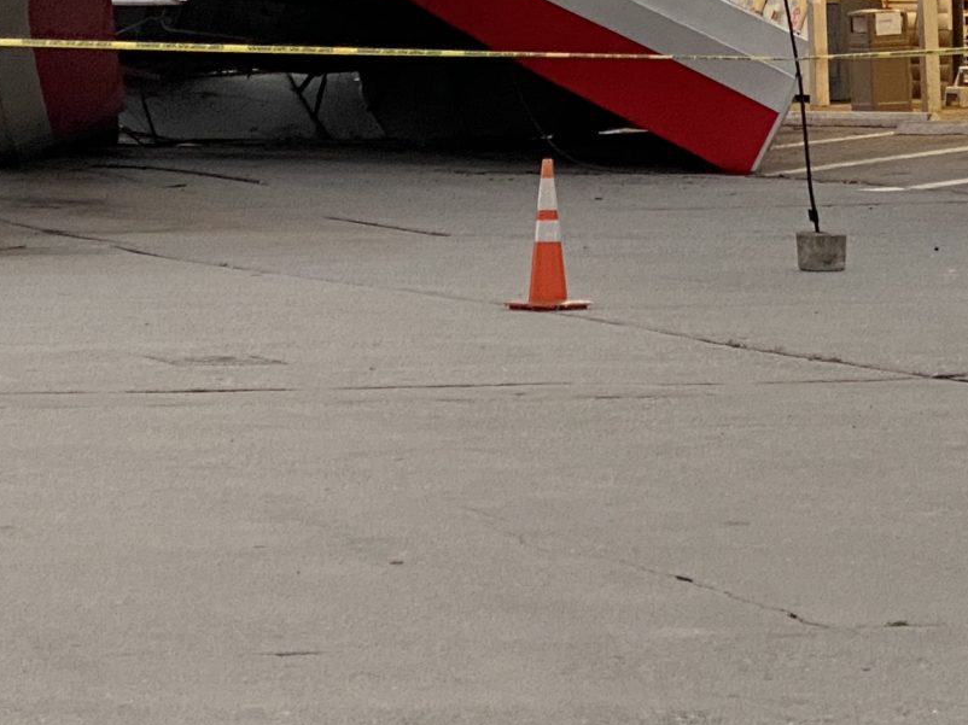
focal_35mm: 166
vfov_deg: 8.8
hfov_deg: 11.9
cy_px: -207
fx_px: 4641
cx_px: 513
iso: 80
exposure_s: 1/121
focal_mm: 6
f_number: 2
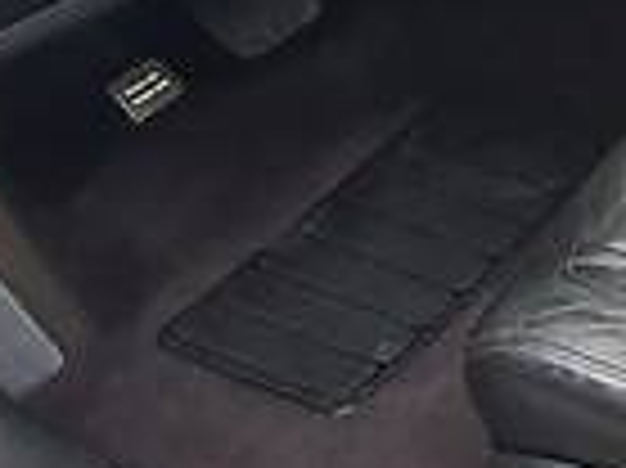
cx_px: 1022
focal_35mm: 75
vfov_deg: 17.8
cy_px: -212
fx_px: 1355
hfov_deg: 20.7
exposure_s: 1/30
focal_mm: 1.8
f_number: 2.2
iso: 160
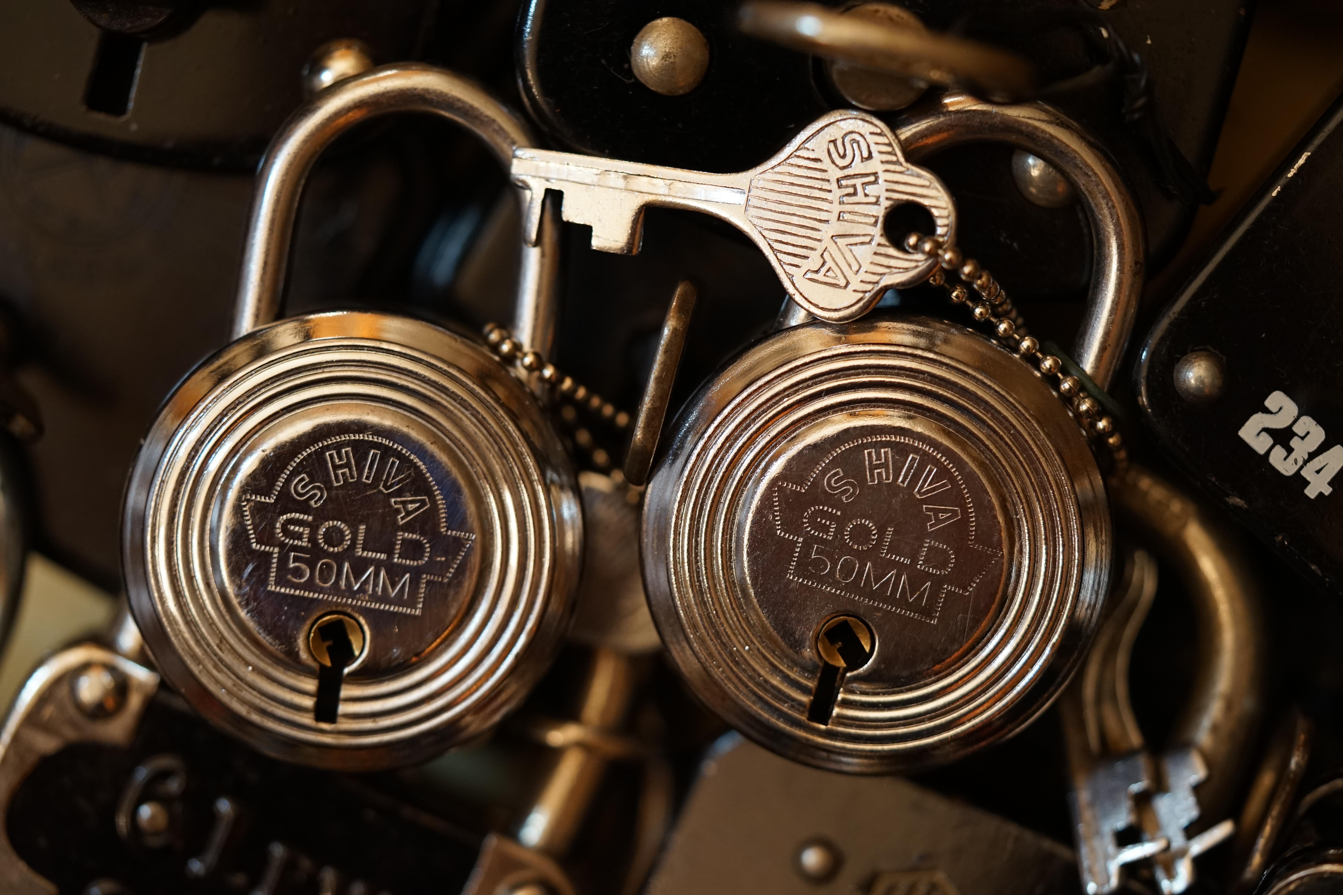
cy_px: 448
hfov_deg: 22.6
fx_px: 3357
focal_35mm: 90
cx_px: 672
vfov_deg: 15.2
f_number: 2.8
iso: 1250
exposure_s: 1/100
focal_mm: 90
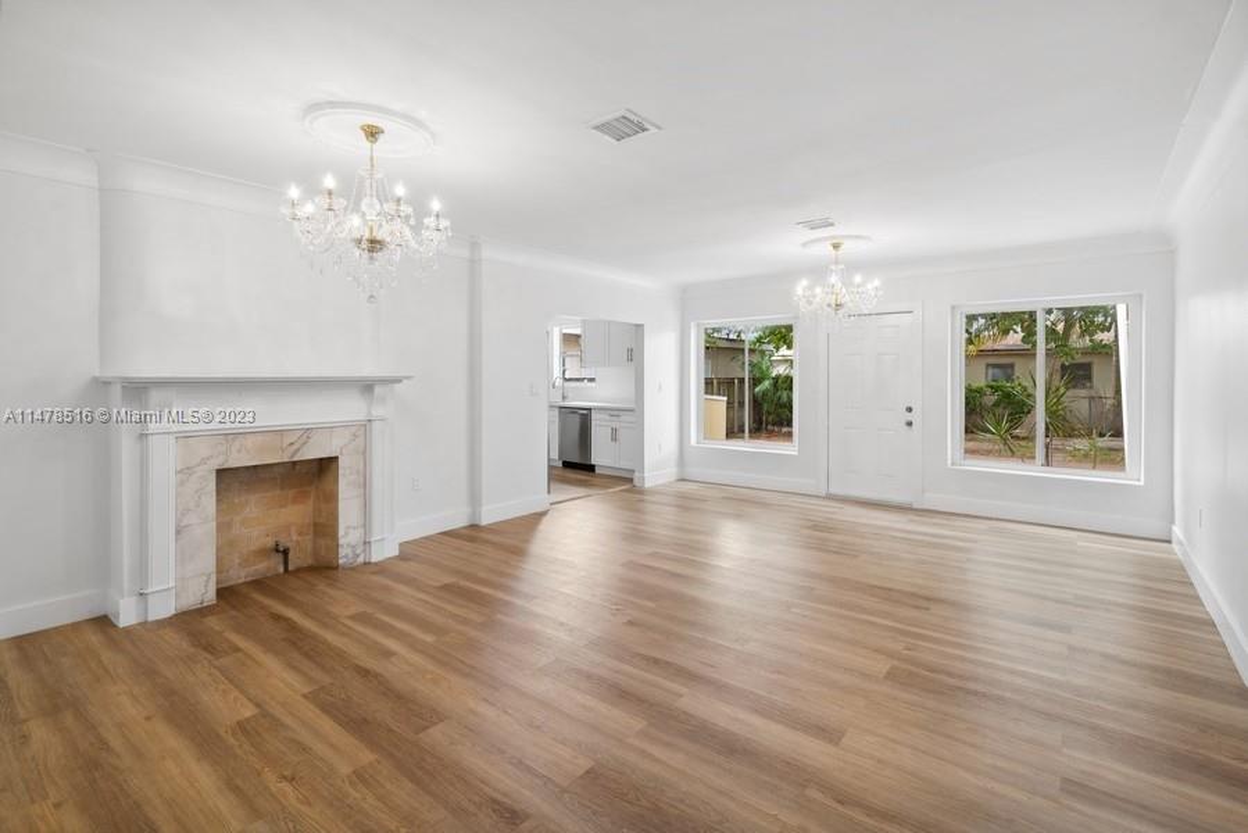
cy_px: 416
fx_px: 555
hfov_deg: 96.7
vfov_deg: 73.8
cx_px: 624
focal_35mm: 16
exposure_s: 1/8
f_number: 9
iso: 200
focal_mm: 16
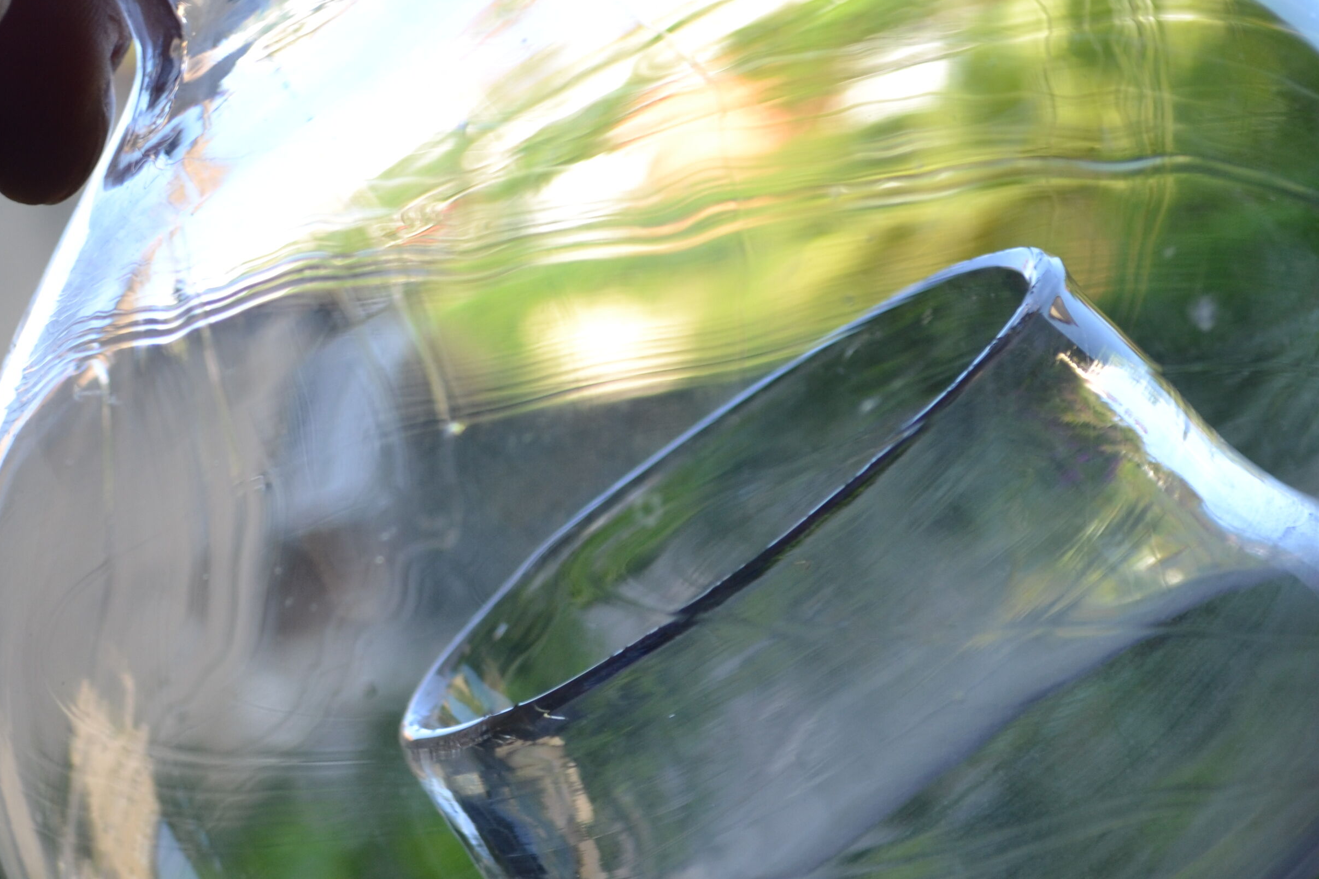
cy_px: 525
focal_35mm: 126
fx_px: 4616
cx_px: 354
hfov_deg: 16.2
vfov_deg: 10.9
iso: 200
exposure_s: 1/125
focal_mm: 44
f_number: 5.6
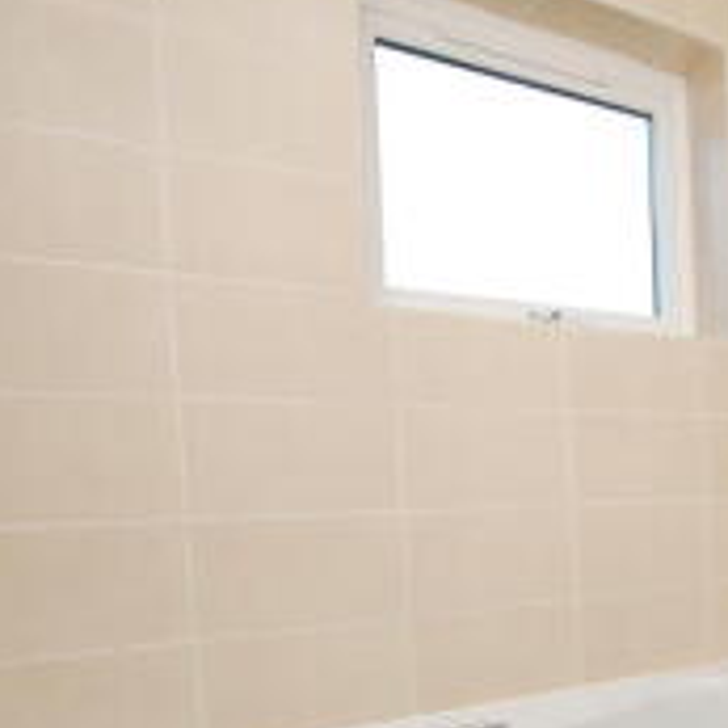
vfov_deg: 45.7
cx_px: 846
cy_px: 537
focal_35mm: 35
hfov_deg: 37.4
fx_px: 833
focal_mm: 10
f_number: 4
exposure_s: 1/60
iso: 100
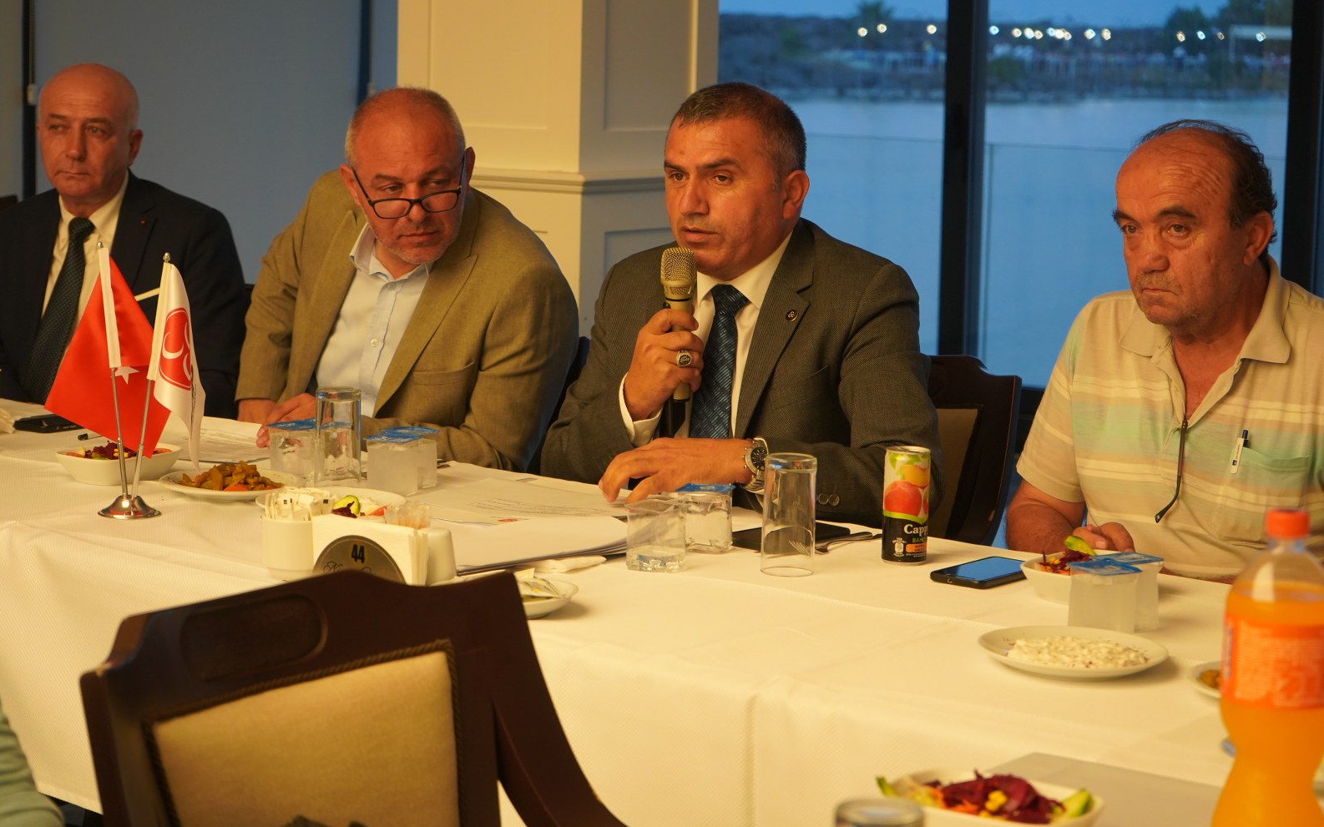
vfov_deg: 18.1
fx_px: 2598
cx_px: 665
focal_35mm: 72
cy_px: 406
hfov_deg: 28.6
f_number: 5.6
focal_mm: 70
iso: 1250
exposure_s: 1/160
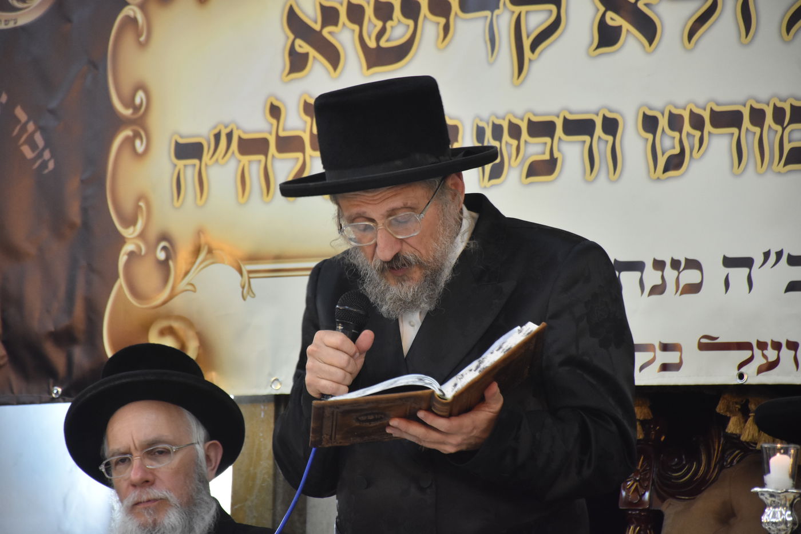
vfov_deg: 6.5
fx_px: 4672
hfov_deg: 9.8
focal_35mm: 210
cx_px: 400
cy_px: 267
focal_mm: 140
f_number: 5.6
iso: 2000
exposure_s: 1/80
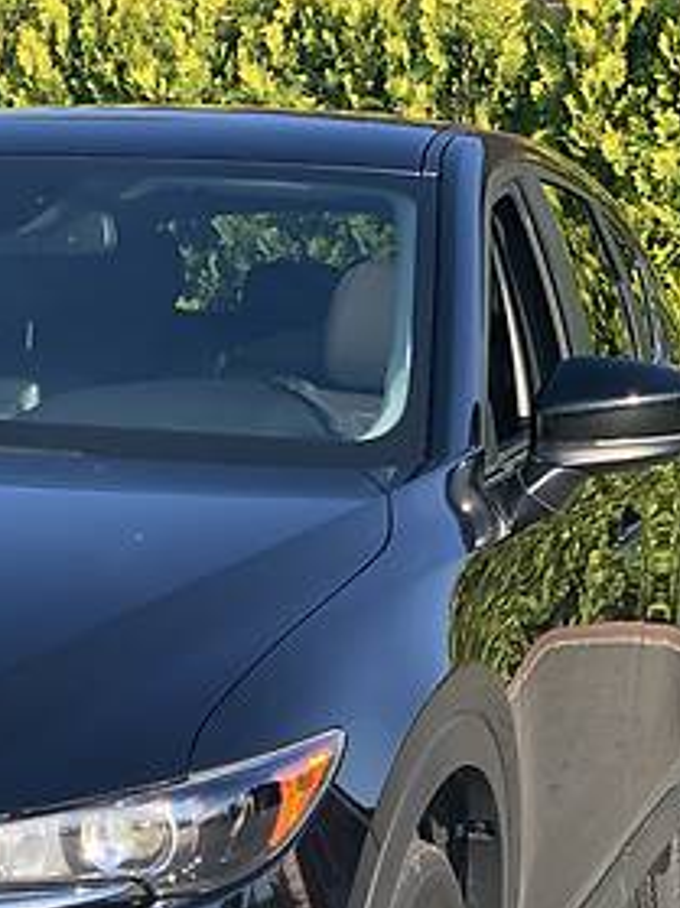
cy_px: 745
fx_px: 2936
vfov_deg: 17.4
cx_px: 20
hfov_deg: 13.1
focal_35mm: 112
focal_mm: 6
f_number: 2.4
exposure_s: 1/256
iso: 16
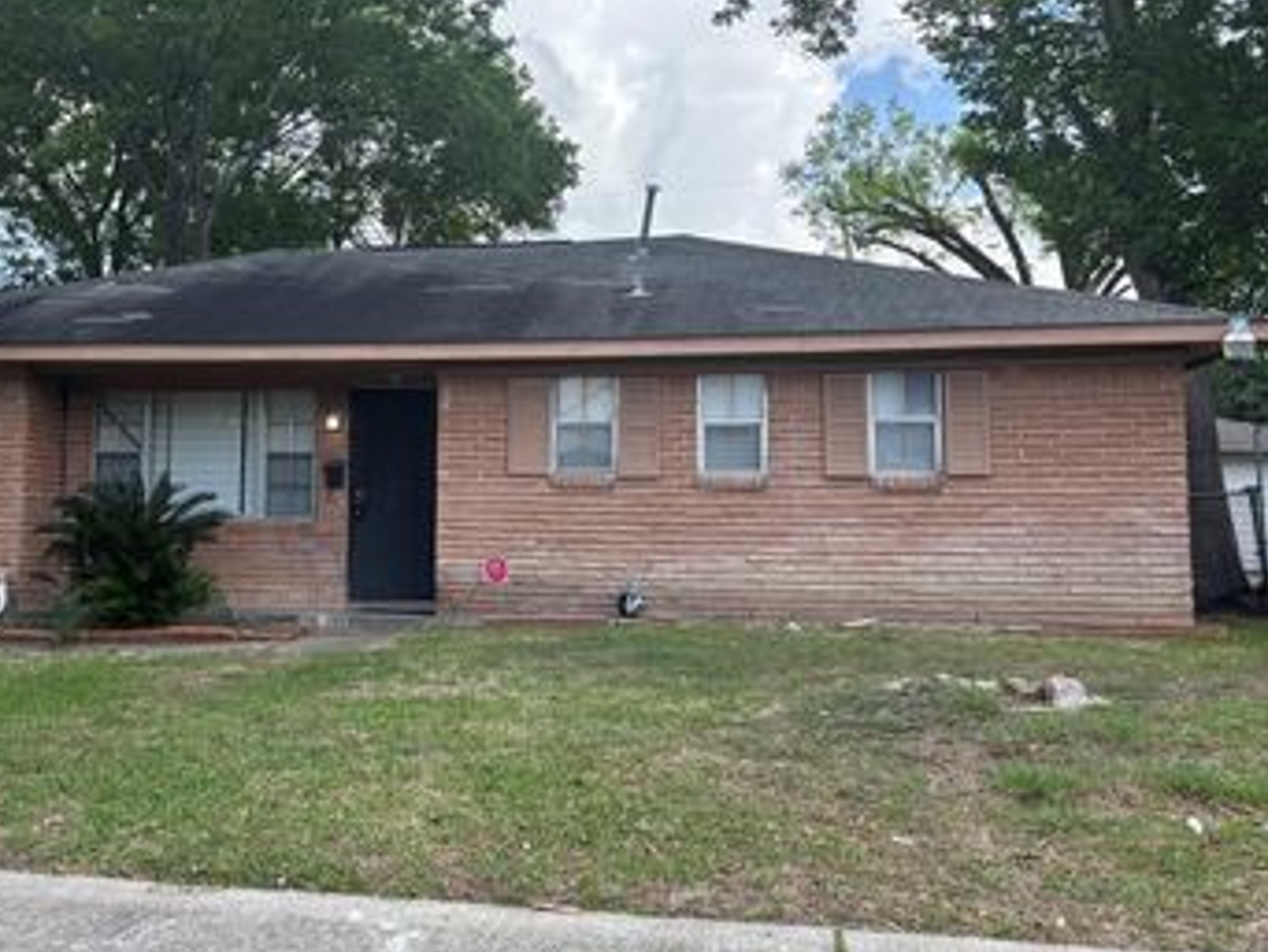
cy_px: 417
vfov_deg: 37.7
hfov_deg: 48.2
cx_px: 426
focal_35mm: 38
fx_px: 1393
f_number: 1.6
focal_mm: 5.96
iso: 50
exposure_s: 1/1027
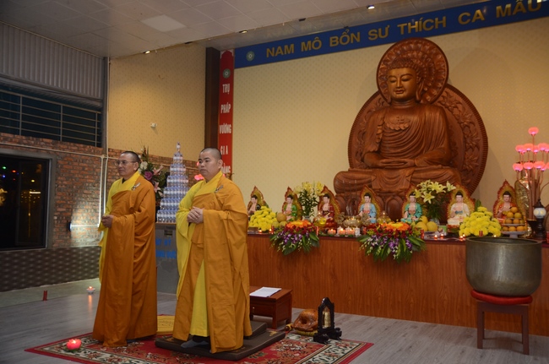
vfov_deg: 39.8
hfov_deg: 57.3
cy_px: 182
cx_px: 274
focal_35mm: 33
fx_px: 502
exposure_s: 1/100
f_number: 2.8
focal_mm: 22
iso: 800
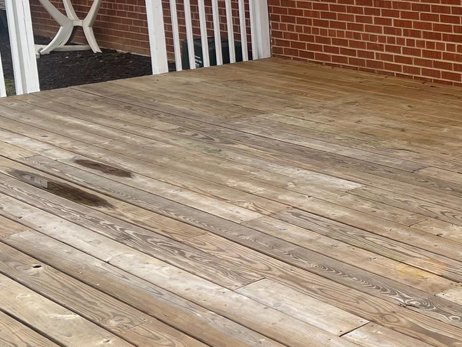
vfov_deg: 20.0
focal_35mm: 73
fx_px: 974
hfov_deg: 25.0
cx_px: 497
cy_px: 86
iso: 50
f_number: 1.5
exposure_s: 1/502
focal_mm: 5.7
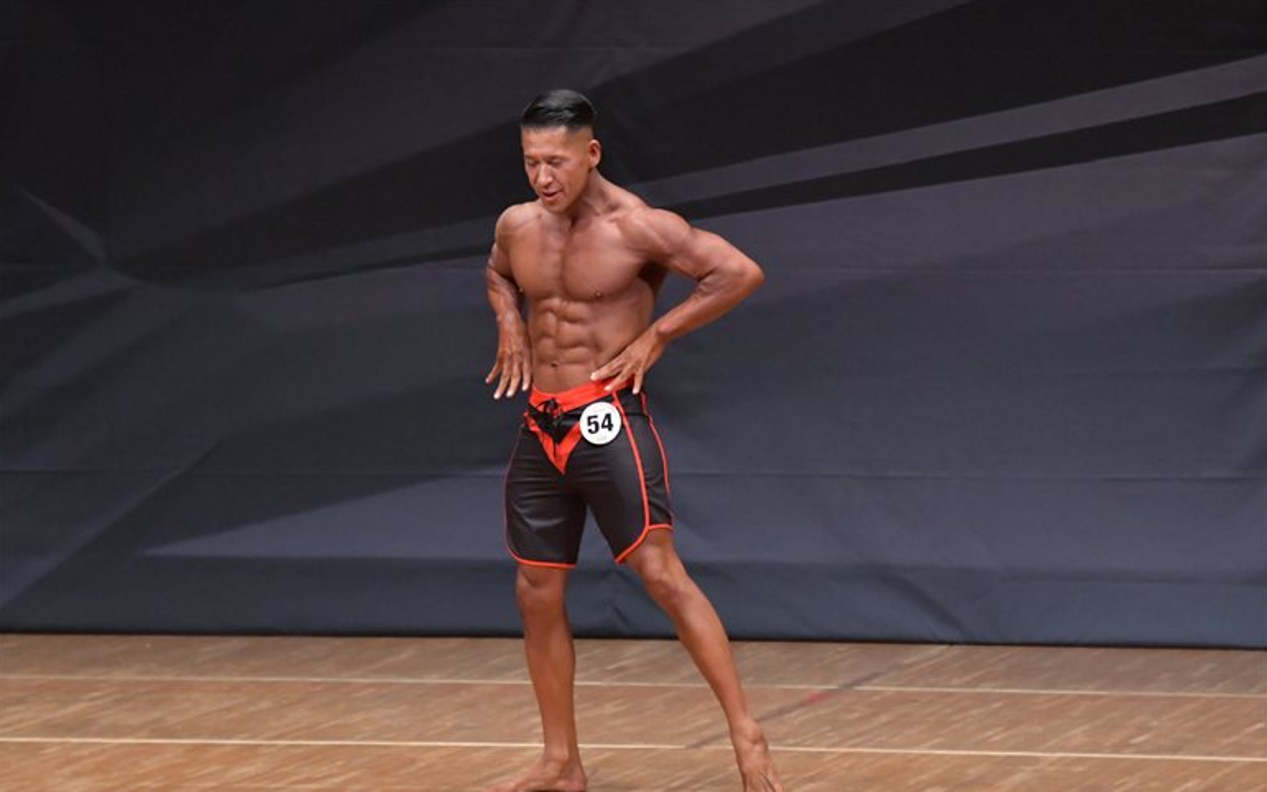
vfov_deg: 4.5
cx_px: 634
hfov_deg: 7.2
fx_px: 10083
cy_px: 419
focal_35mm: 292
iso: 6400
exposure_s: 1/400
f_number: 5.6
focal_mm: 190
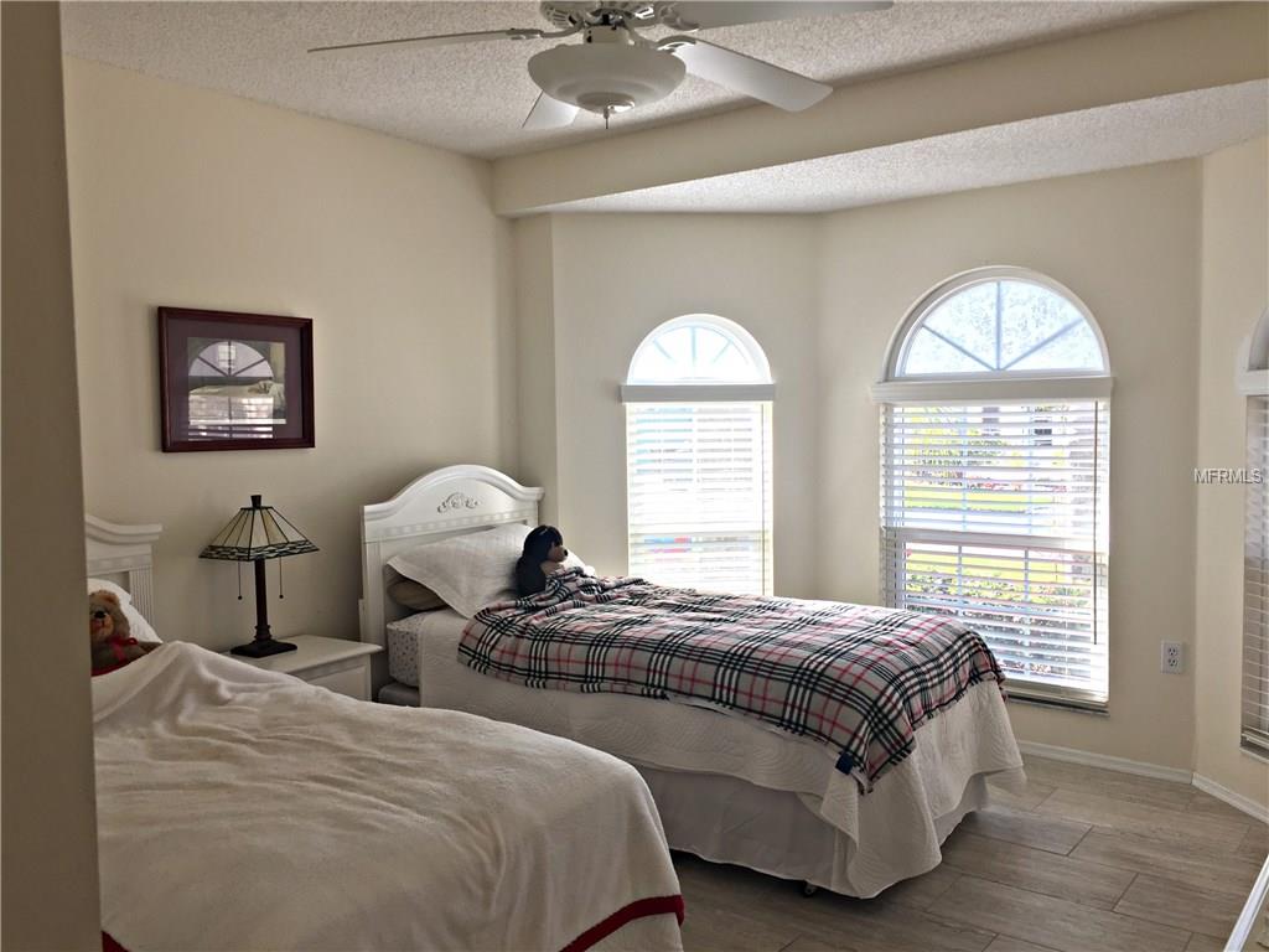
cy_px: 476
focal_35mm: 29
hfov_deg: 61.7
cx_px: 634
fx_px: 1063
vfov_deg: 48.2
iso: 32
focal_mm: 4.15
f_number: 2.2
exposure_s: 1/40
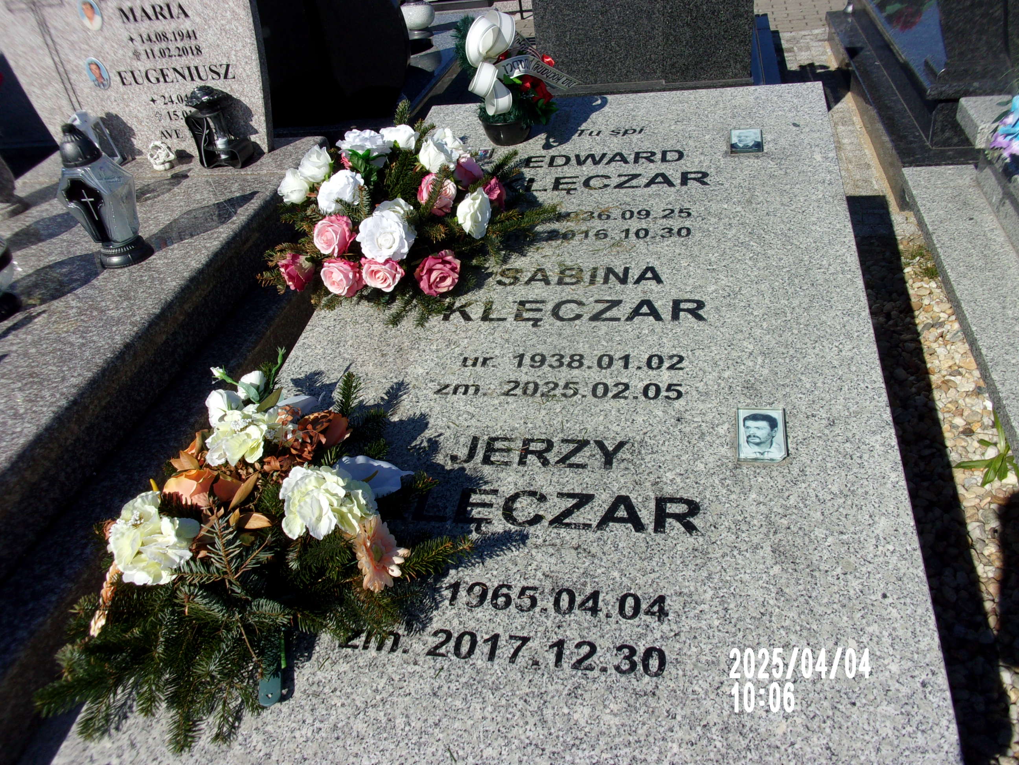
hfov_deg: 63.4
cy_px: 382
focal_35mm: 28
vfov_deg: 49.7
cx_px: 510
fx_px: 824
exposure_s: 1/170
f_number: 10.8
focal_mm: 5.1
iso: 80
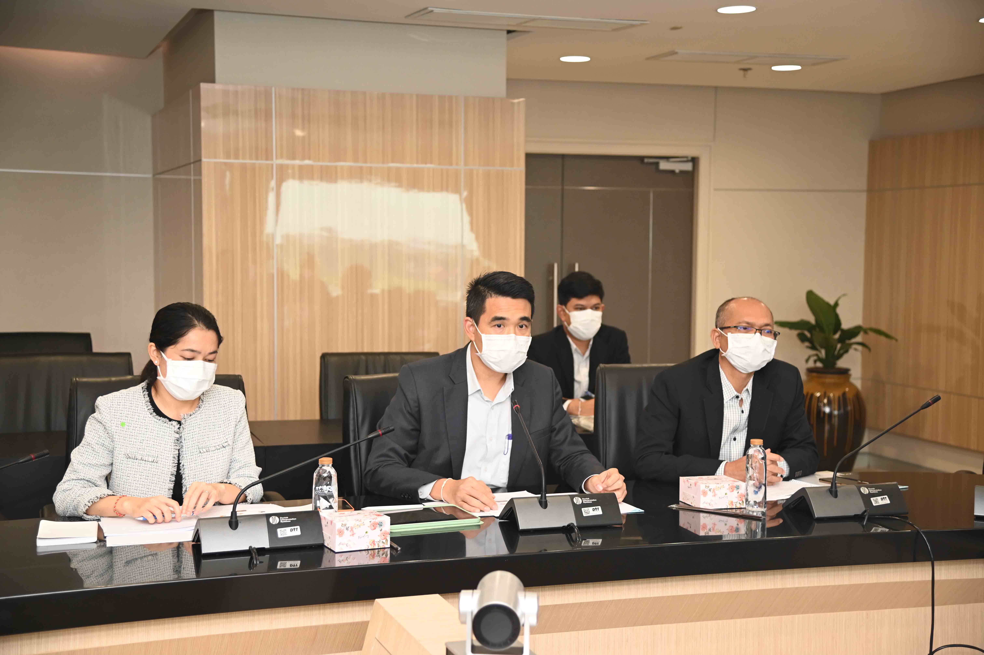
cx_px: 492
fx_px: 1366
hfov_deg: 39.6
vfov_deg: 27.0
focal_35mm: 50
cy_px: 328
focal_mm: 50
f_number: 4
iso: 1600
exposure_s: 1/320
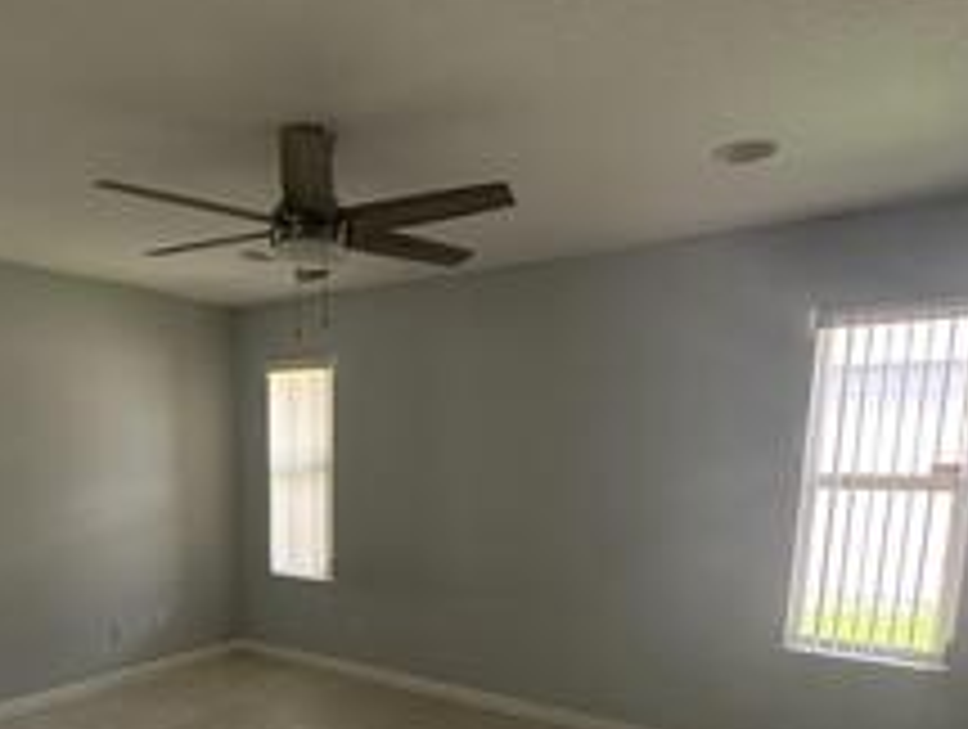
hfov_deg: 66.4
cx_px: 374
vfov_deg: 50.3
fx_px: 728
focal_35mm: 26
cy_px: 572
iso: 160
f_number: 2.2
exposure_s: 1/99
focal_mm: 2.22
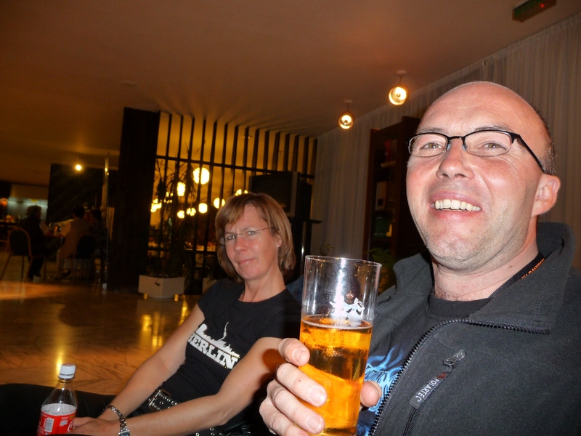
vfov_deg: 49.7
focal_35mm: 28
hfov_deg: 63.4
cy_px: 218
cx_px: 290
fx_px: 470
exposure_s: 1/30
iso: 160
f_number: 3.3
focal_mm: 4.7
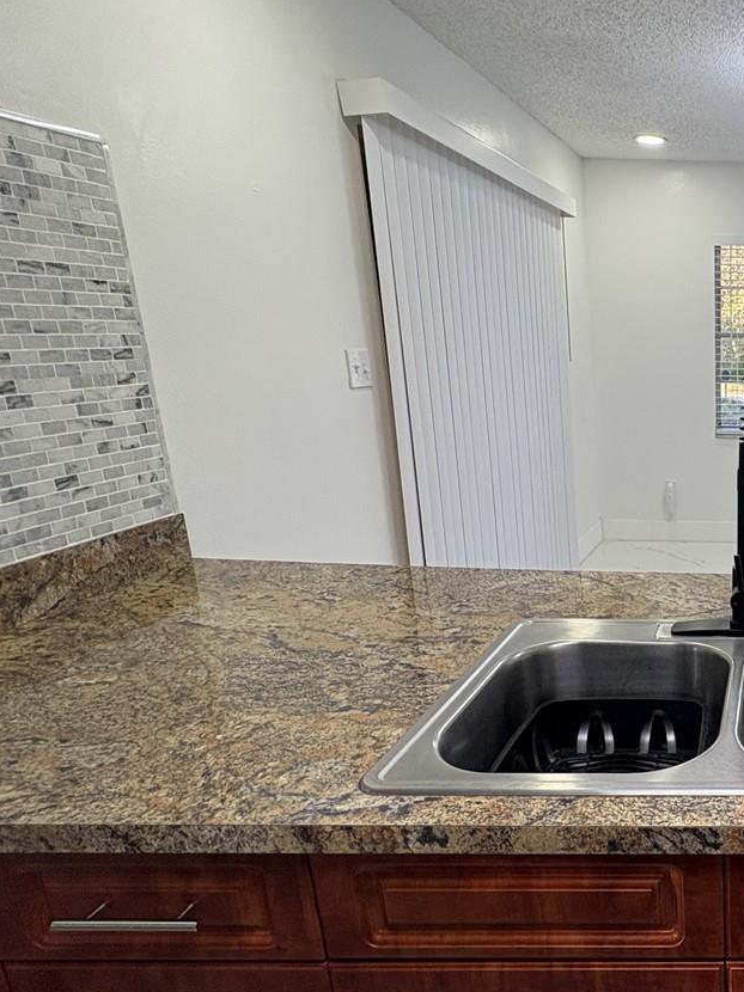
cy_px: 541
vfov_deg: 65.2
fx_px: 774
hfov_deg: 41.8
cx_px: 799
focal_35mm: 27
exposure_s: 1/120
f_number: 2.2
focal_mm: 2.22
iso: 100
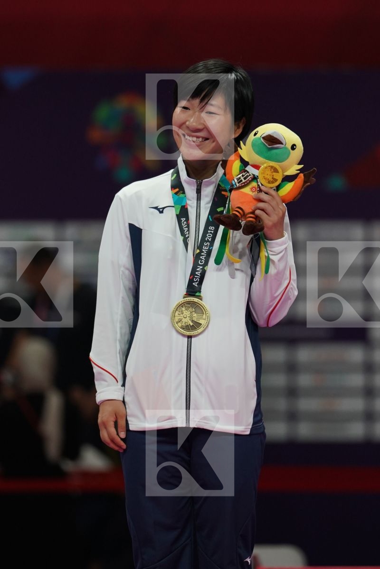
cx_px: 190
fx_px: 6649
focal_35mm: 420
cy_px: 284
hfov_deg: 3.3
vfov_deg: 4.9
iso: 1600
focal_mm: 280
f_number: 4
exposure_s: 1/500
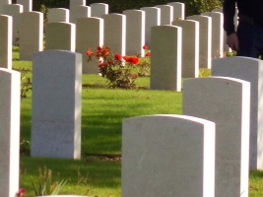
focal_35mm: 187
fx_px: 1420
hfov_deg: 10.5
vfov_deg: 7.9
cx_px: 230
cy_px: -8
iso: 100
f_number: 3.8
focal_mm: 13.9
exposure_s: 1/750
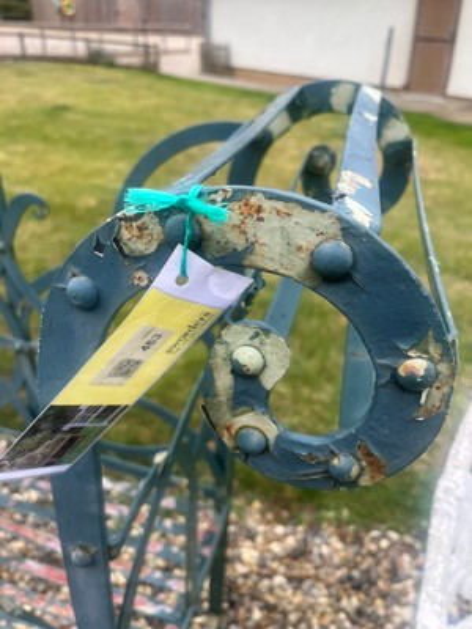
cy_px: 314
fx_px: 473
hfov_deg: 53.1
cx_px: 236
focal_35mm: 26
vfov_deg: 67.3
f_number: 1.6
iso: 50
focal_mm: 5.1
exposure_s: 1/430
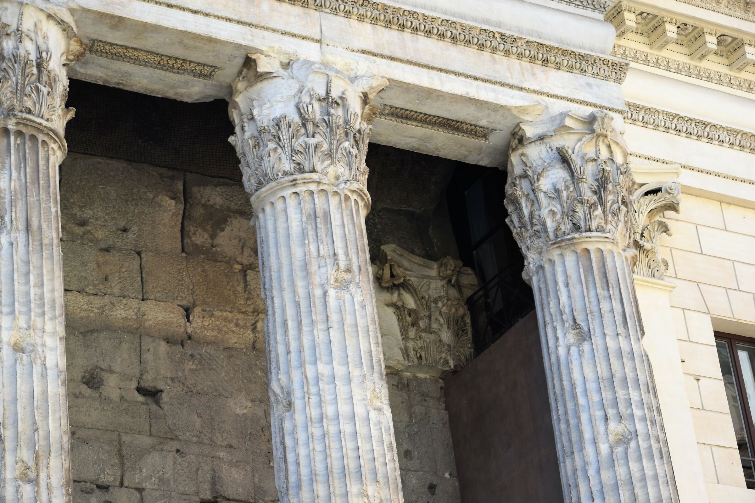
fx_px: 1950
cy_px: 252
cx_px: 378
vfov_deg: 14.7
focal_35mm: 93
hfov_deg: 21.9
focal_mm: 62
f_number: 7.1
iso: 400
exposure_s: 1/200
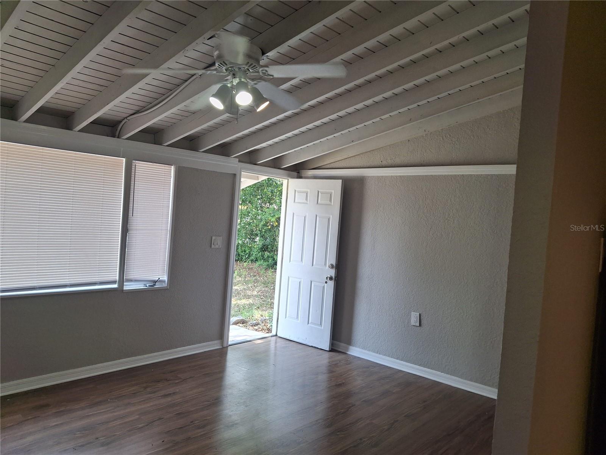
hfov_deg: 69.4
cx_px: 303
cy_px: 228
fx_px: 438
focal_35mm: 25
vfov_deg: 54.9
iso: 40
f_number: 1.8
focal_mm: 4.69
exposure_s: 1/120
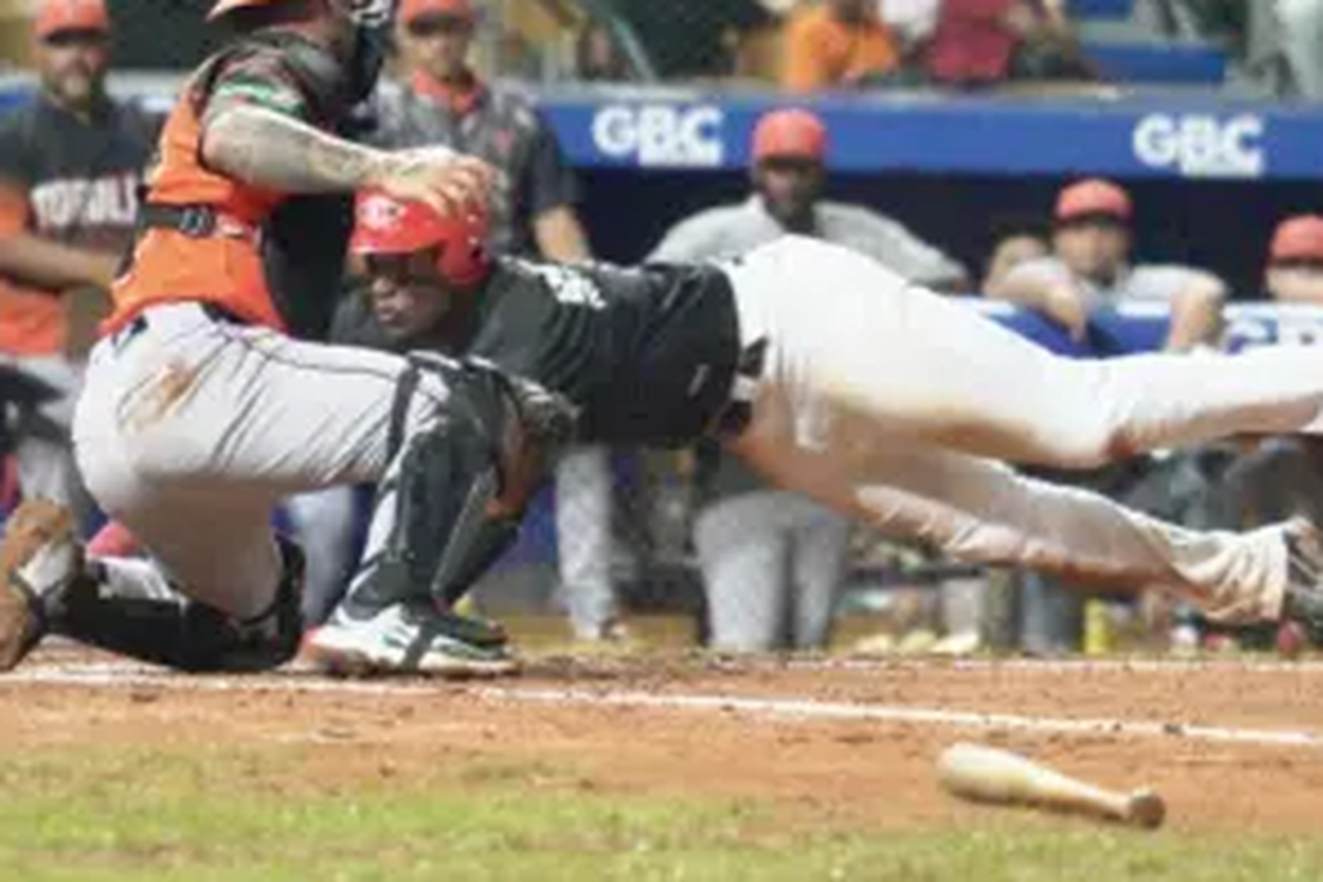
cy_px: 328
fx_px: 15765
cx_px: 711
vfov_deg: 3.2
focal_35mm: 429
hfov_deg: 4.8
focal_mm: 200
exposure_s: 1/1000
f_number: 4
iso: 12800
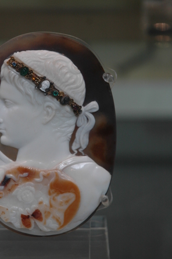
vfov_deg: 13.2
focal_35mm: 156
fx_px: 1120
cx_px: 46
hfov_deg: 8.8
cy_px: 116
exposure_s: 1/60
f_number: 4.5
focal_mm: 70
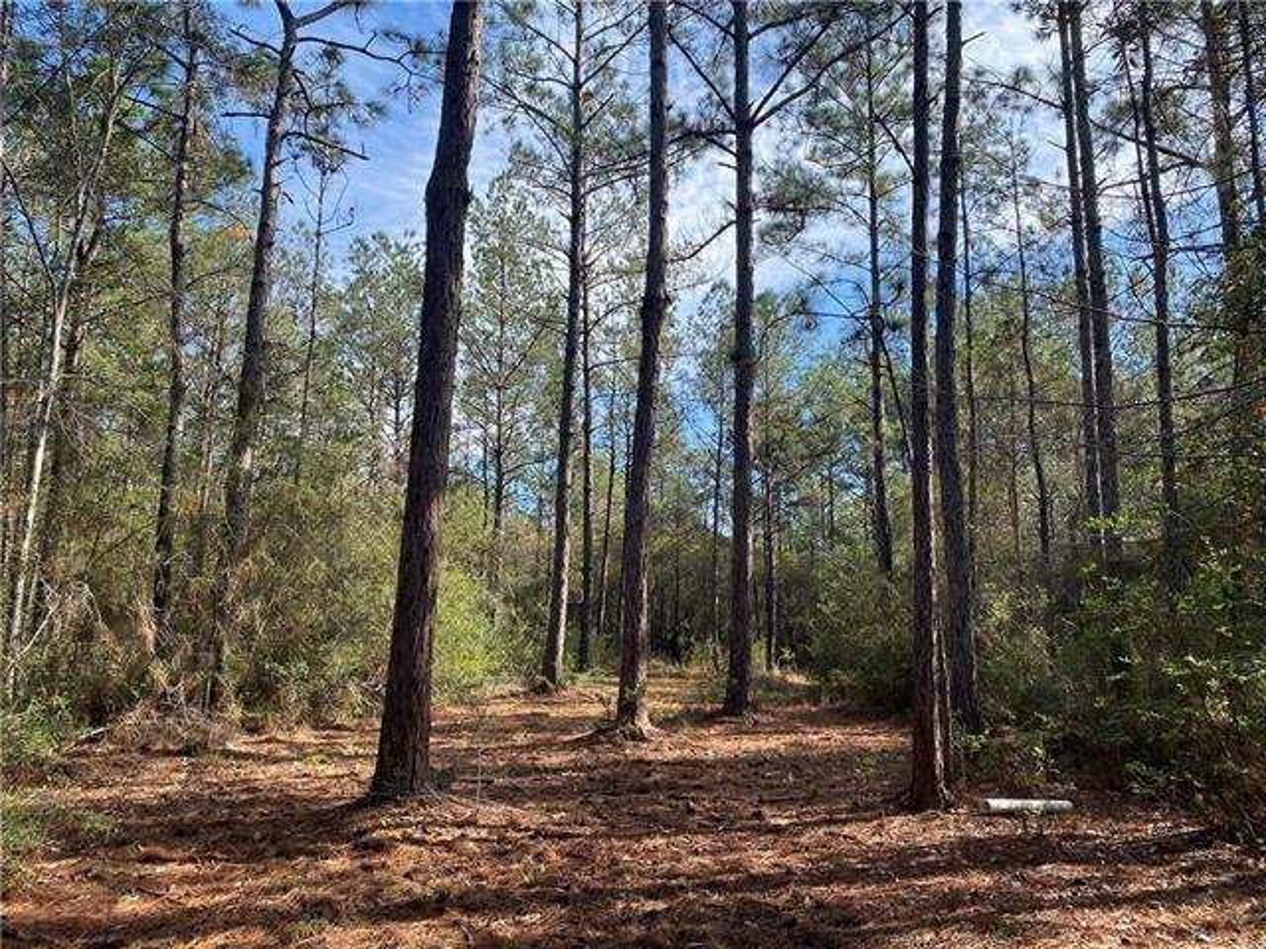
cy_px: 474
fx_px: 951
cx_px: 633
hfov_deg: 67.3
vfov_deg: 53.1
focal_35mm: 26
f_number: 1.8
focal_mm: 4.25
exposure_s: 1/957
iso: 32
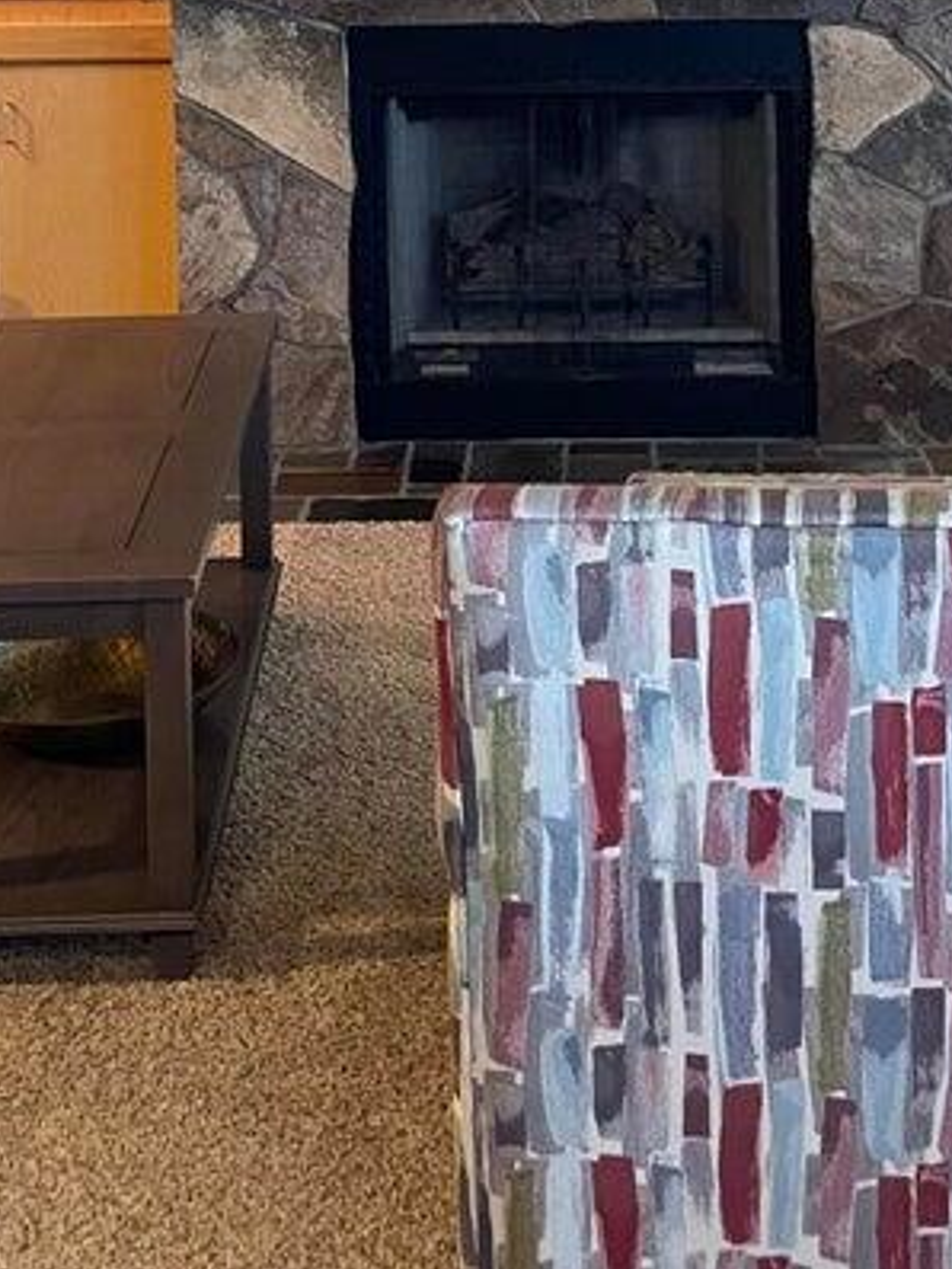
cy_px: -147
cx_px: 492
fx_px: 2456
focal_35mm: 67
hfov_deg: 21.9
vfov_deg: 26.5
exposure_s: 1/60
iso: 320
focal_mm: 4.2
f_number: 1.6
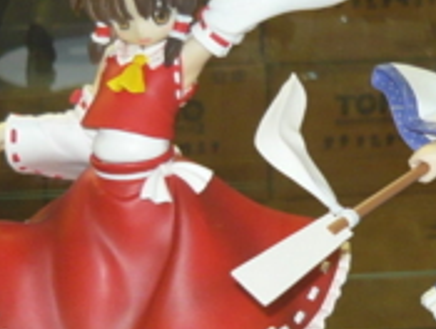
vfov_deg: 10.0
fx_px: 1881
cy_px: 177
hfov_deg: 13.1
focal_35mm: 149
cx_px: 421
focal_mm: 6
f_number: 2.9
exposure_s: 1/30
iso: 100
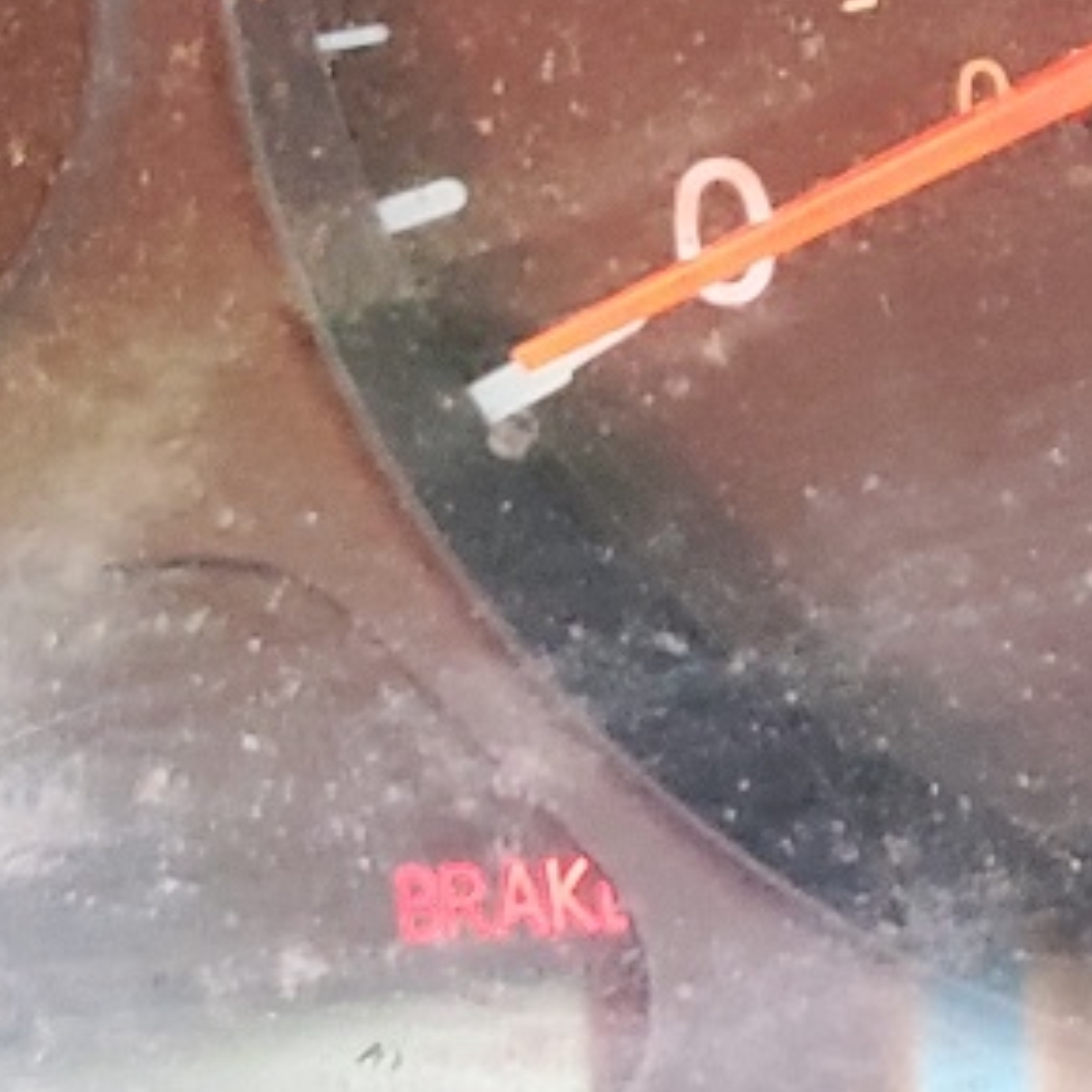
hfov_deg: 11.4
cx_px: 2625
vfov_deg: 13.5
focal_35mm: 127
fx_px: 4533
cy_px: -79
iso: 219
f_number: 1.5
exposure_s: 1/60.2
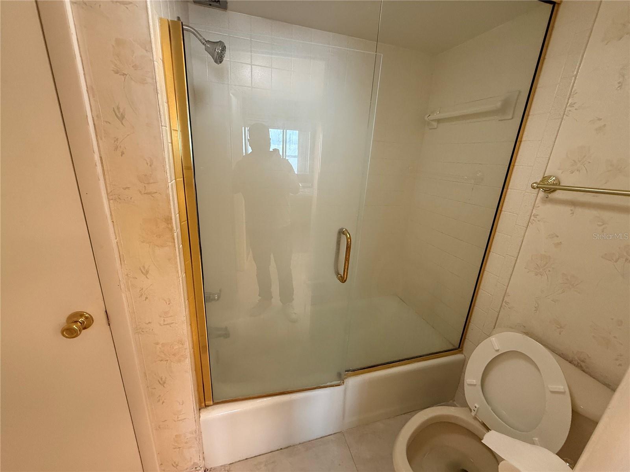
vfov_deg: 85.7
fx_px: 255
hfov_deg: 102.1
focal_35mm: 14
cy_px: 236
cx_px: 315
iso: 320
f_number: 2.2
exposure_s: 1/60
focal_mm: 2.22
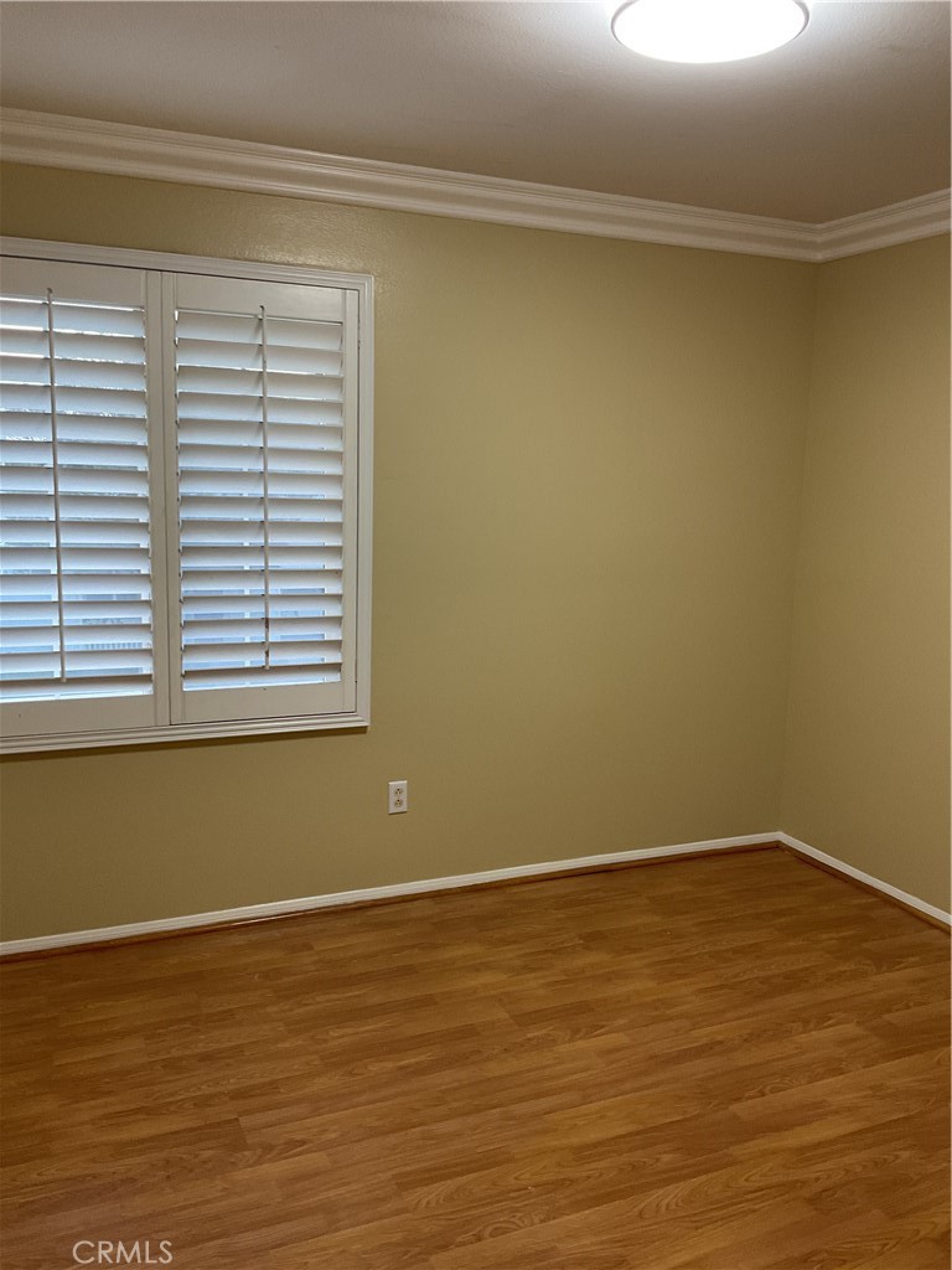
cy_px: 635
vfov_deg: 61.7
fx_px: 1063
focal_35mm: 29
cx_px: 476
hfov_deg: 48.2
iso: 80
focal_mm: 3
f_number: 1.8
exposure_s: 1/60
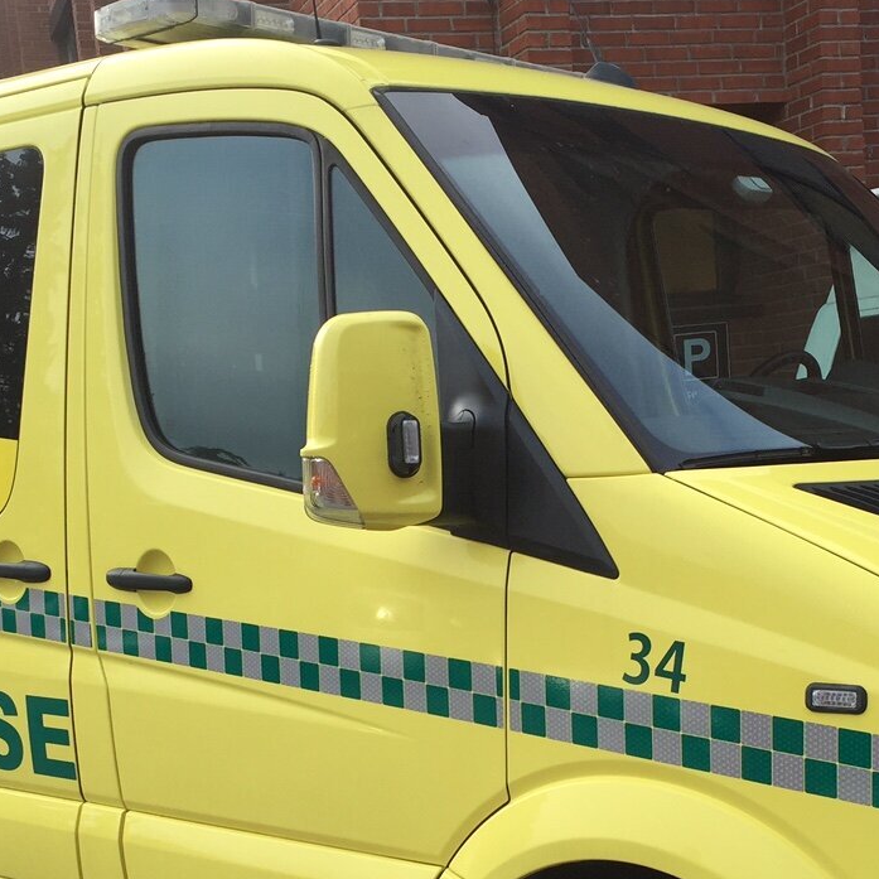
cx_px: 459
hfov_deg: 28.6
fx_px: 1724
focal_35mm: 60
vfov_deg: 28.1
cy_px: 682
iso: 32
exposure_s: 1/430
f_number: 2.2
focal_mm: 4.15
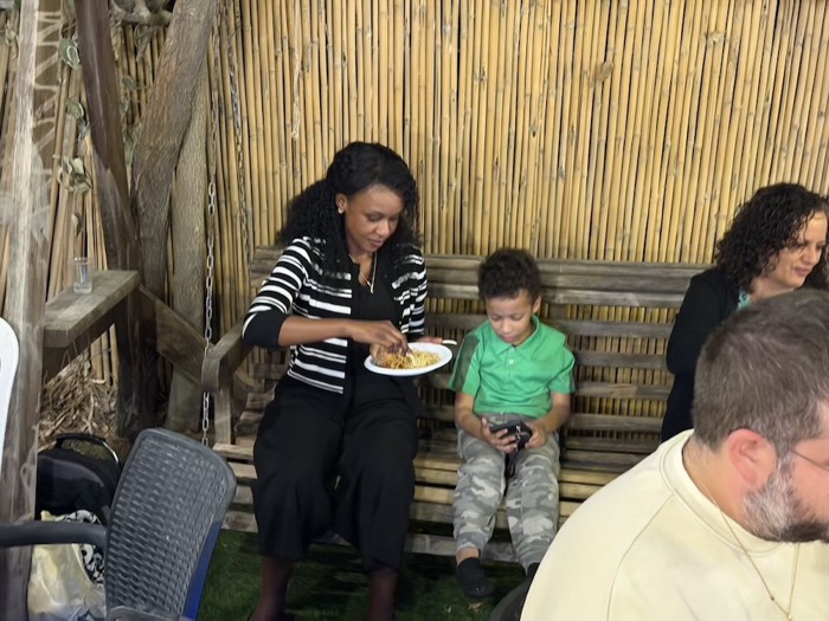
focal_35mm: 48
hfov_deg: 39.7
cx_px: 414
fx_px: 1150
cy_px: 310
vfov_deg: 30.3
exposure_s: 1/25
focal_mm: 6.76
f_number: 1.78
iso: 640
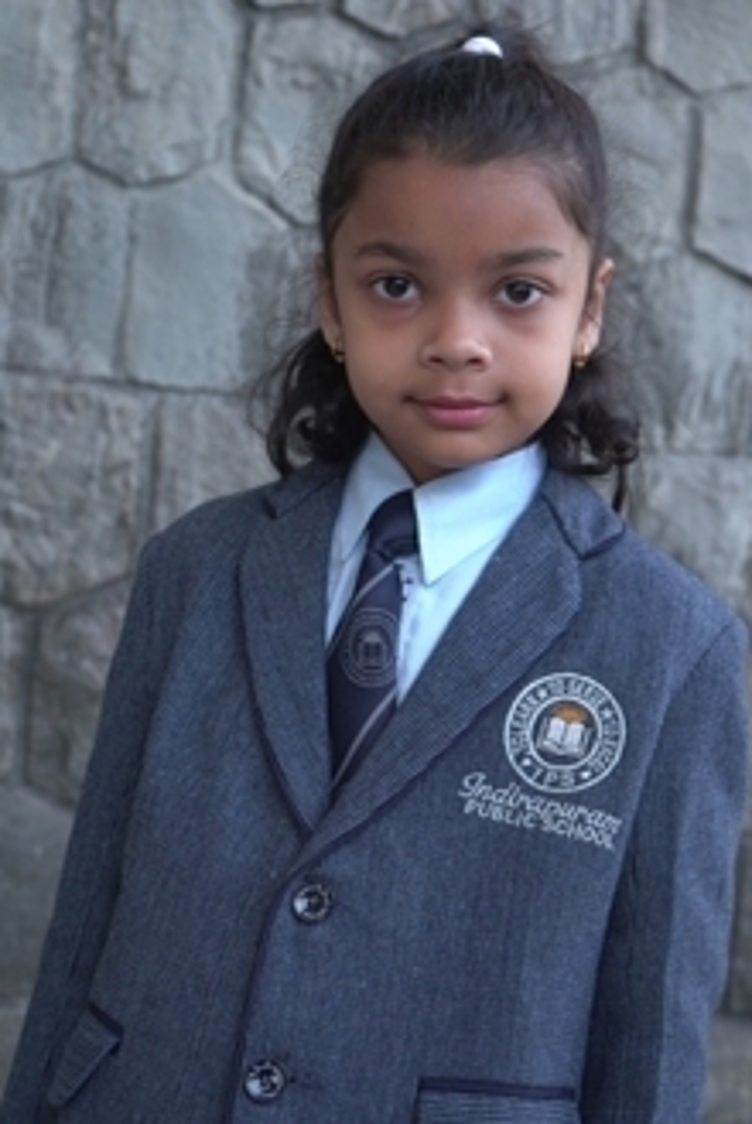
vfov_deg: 31.4
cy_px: 577
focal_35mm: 64
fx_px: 2001
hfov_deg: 21.3
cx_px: 374
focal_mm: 47
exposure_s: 1/100
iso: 250
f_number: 4.5
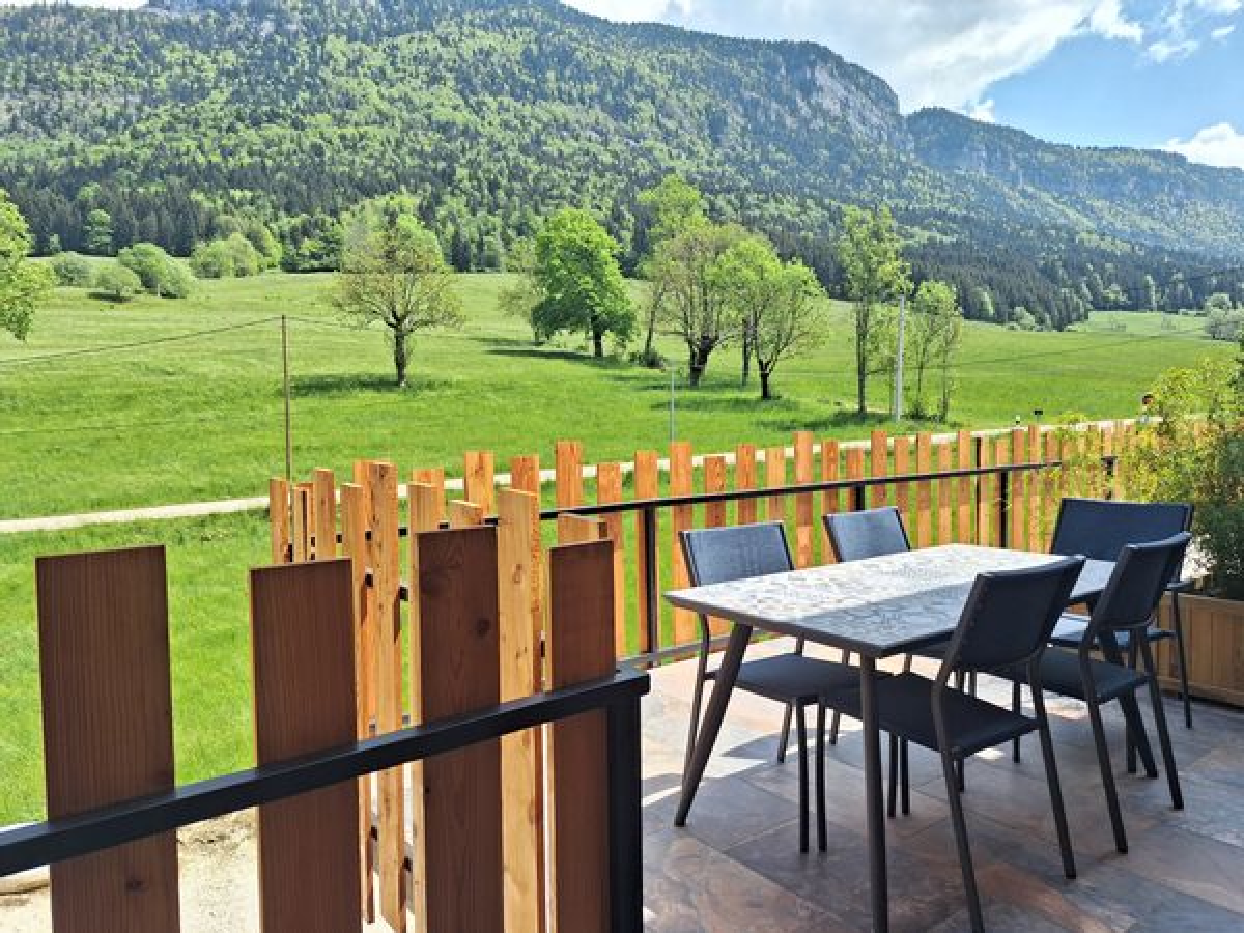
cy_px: 466
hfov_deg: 73.9
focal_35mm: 23
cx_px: 622
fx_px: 827
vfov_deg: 58.9
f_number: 1.8
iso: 40
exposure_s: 1/1818
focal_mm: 5.54
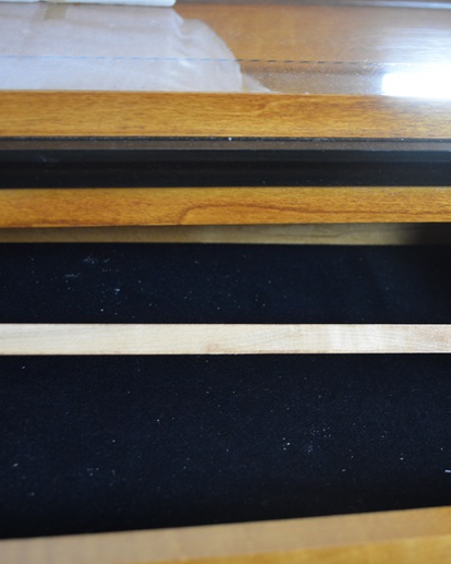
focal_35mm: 49
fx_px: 817
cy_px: 321
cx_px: 378
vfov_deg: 38.0
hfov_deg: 29.9
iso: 1000
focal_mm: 20
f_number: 3.8
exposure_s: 1/30
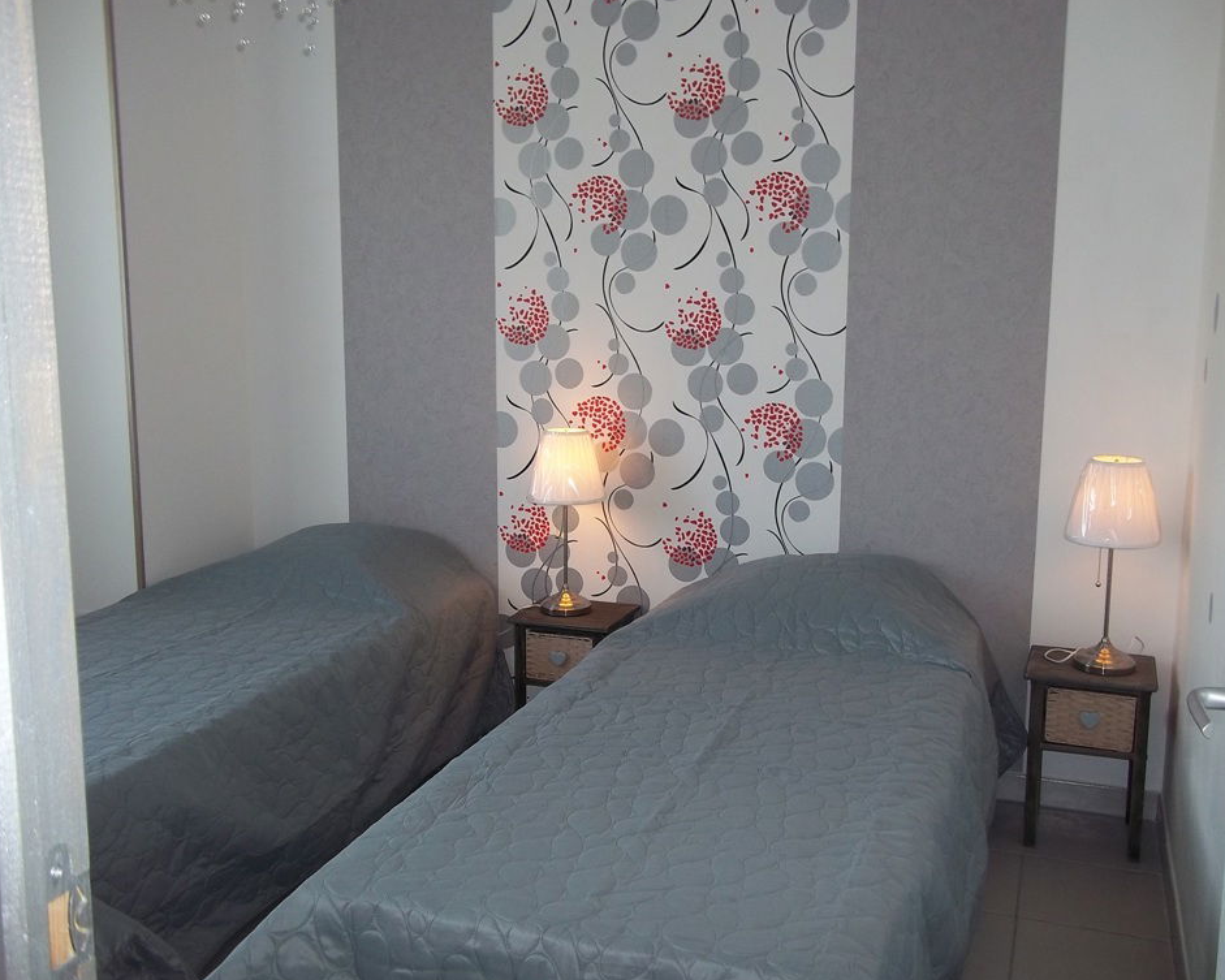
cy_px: 495
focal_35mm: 34
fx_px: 1233
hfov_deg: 52.8
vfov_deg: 43.4
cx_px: 631
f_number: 2.9
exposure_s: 1/30
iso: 80
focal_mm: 5.7
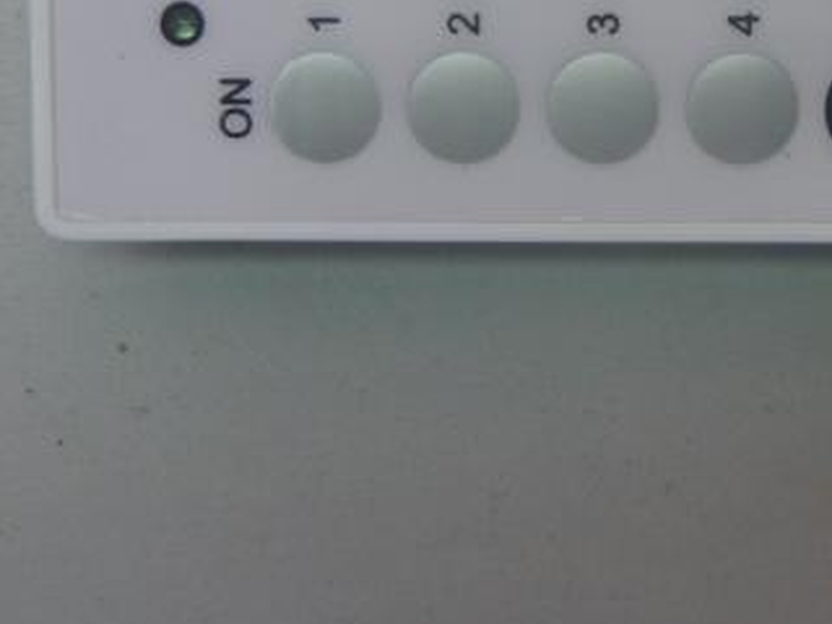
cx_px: 686
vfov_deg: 20.6
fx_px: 1682
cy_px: 81
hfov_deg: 27.1
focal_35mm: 70
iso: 100
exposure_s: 1/30
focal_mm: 6.3
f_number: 3.5
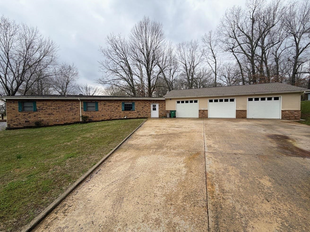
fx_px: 125
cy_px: 116
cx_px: 155
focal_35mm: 14
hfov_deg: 102.1
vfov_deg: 85.7
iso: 50
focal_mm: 2.22
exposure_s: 1/502
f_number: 2.2
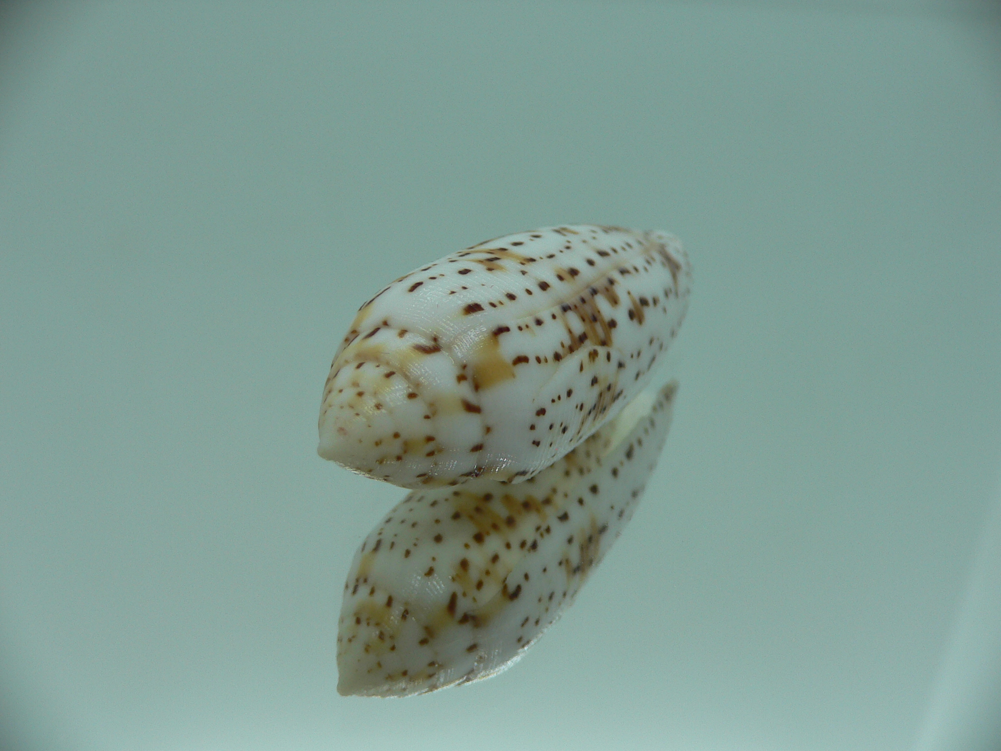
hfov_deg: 52.6
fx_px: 1012
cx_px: 500
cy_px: 376
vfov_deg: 40.7
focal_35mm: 35
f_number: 2.8
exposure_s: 1/80
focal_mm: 4.6
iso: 80
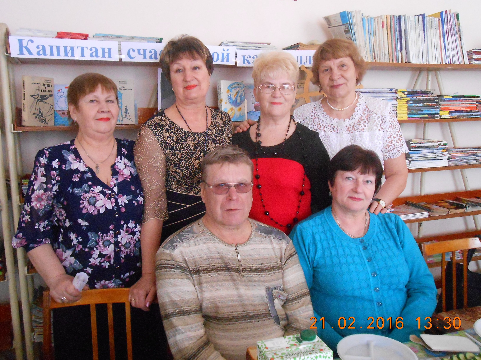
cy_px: 180
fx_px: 417
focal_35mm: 30
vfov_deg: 46.8
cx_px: 240
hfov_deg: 60.0
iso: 800
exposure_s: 1/30
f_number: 3.8
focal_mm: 5.3
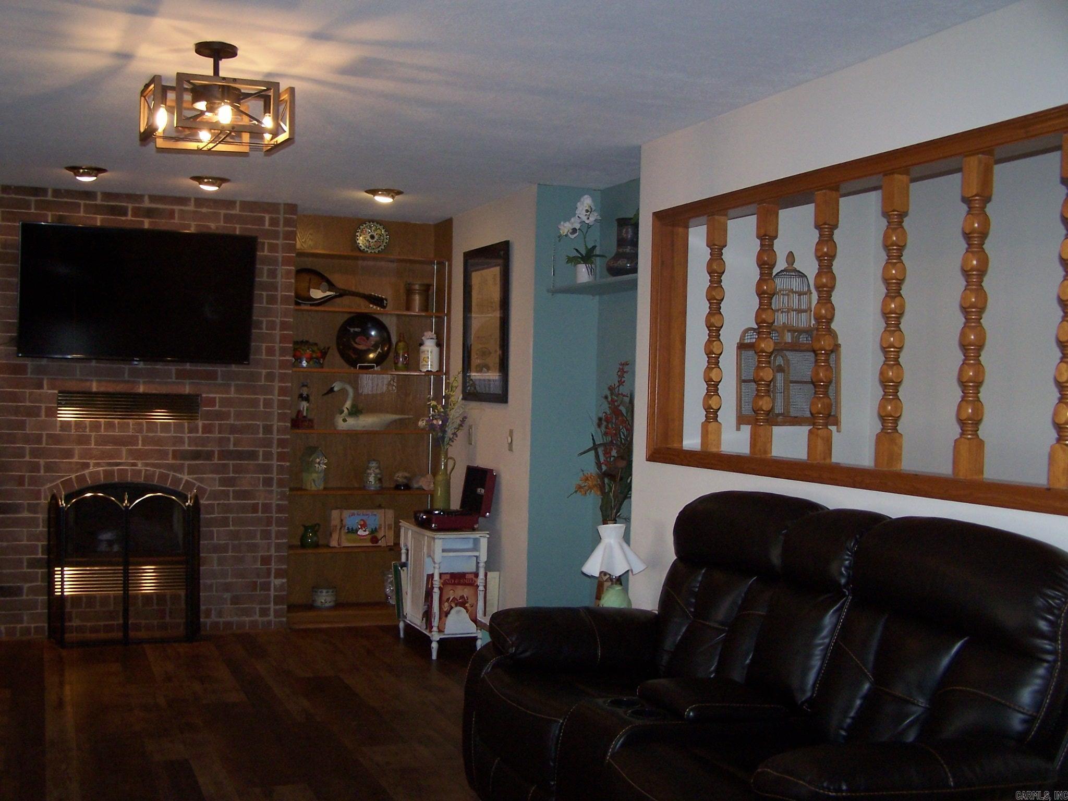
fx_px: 1172
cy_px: 400
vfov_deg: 37.7
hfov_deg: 49.0
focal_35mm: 38
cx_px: 534
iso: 140
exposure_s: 1/60
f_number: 2.8
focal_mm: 6.3
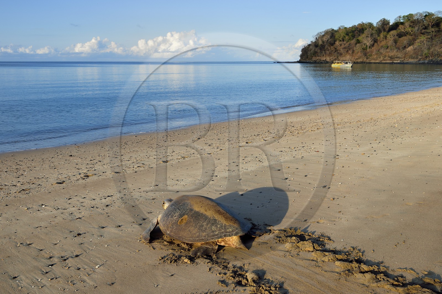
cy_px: 147
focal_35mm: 34
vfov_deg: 38.8
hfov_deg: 55.8
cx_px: 221
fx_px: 417
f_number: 13
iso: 400
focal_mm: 34
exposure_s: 1/250
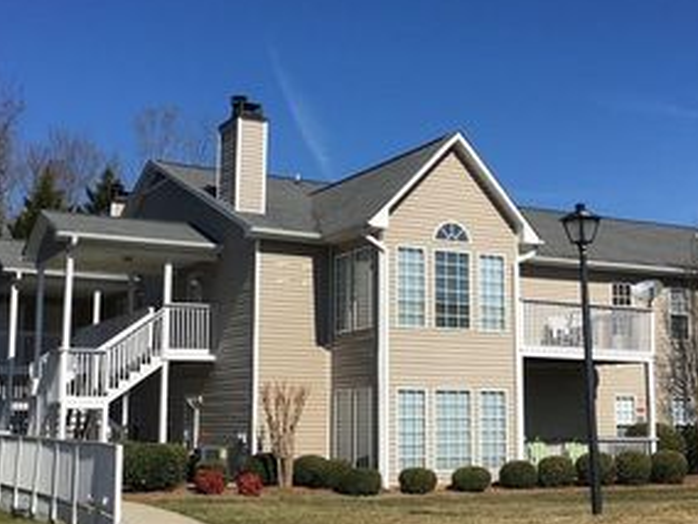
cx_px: 366
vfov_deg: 28.5
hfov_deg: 37.5
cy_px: 287
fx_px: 1028
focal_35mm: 51
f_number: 2.2
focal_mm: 4.15
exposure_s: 1/2653
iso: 25
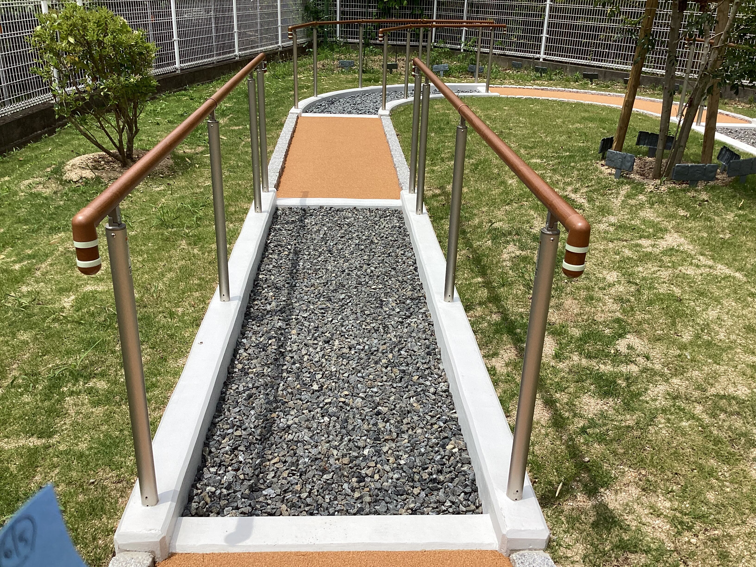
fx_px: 677
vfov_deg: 45.4
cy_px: 284
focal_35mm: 31
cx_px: 378
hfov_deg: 58.4
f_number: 2.4
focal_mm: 3.3
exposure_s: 1/1481
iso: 25
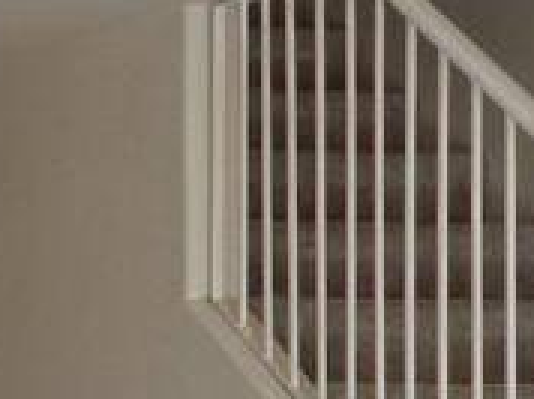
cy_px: 711
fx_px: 2665
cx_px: -237
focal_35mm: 173
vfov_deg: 8.3
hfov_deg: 11.1
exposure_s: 1/30
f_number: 3.3
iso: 100
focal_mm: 5.3
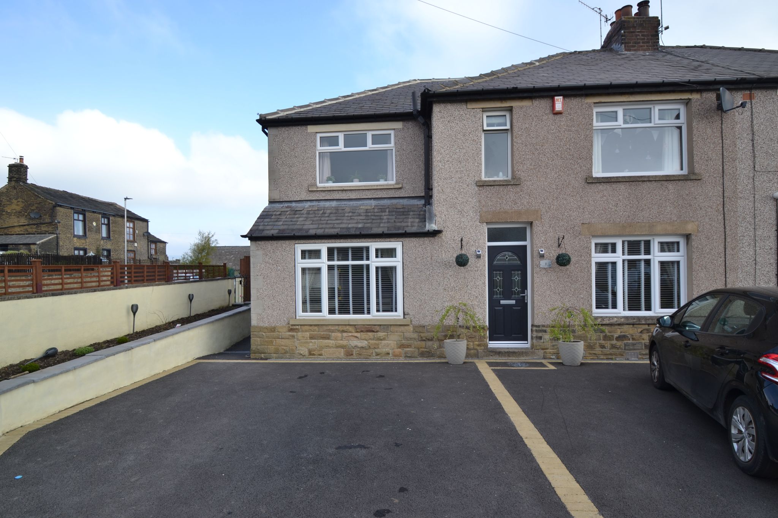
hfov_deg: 90.0
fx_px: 389
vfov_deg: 67.4
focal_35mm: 18
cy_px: 259
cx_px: 389
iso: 100
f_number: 6.3
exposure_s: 1/160
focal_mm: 12
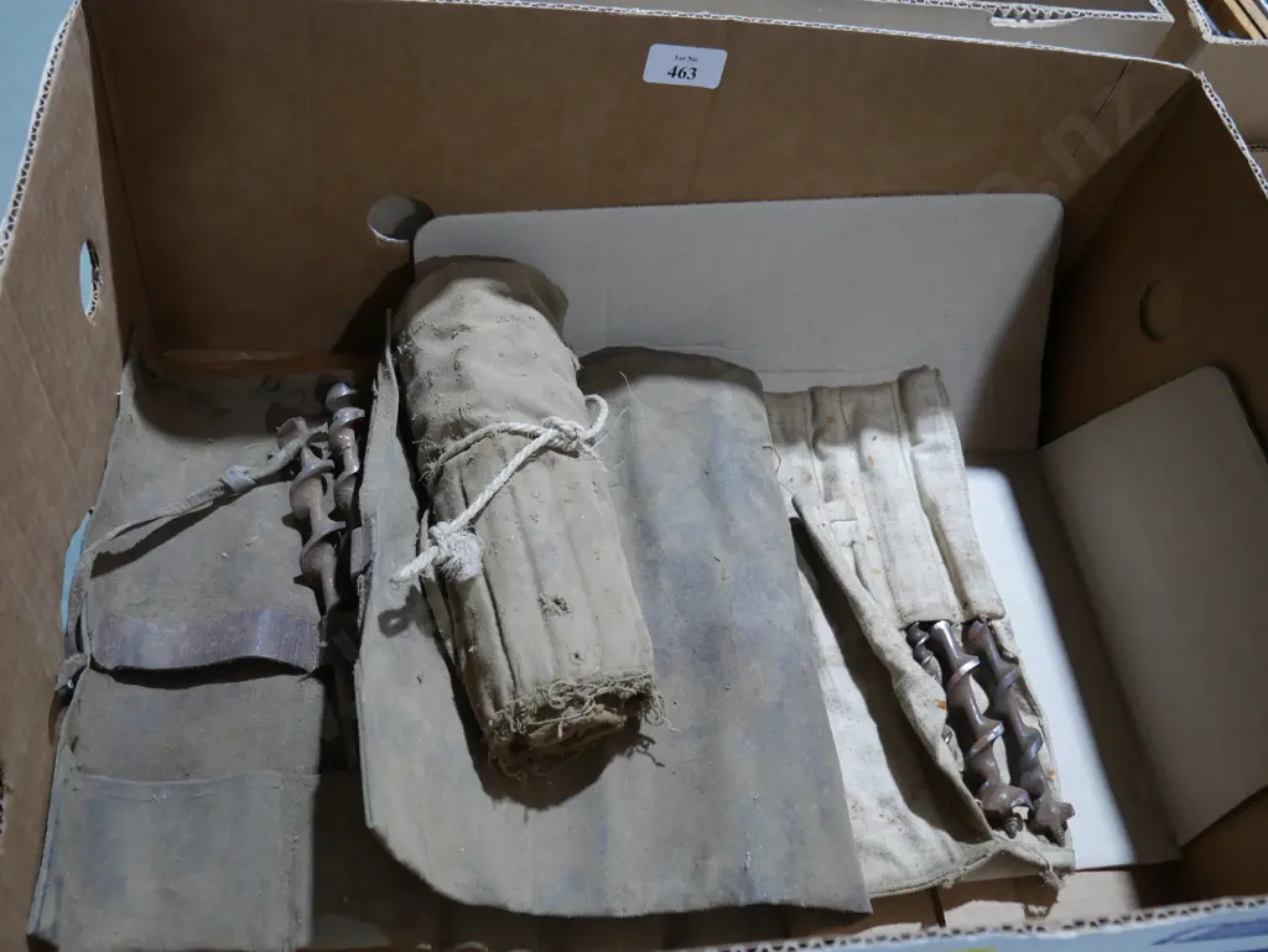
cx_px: 634
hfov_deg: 56.8
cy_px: 476
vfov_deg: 44.2
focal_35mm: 32
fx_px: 1173
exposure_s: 1/60
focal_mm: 16
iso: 640
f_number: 3.6
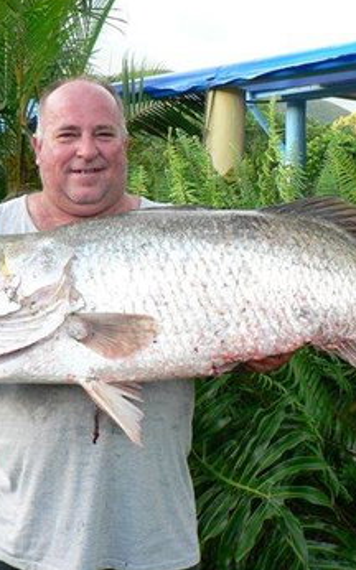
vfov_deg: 38.2
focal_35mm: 53
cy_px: 290
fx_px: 823
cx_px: 148
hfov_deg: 24.4
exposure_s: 1/50
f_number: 2.8
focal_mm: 6
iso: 80
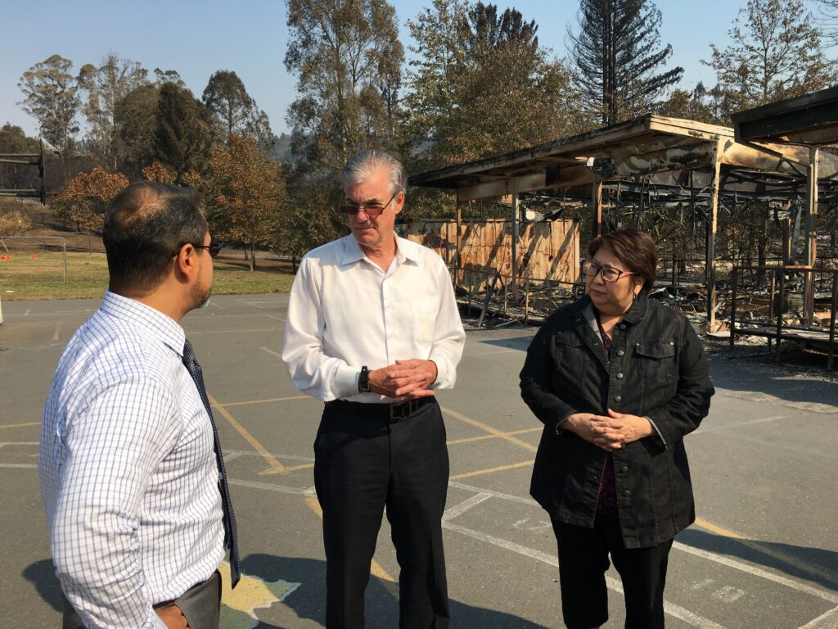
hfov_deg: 61.7
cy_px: 314
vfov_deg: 48.2
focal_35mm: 29
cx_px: 419
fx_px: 702
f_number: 2.2
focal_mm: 4.15
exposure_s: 1/1832
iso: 25
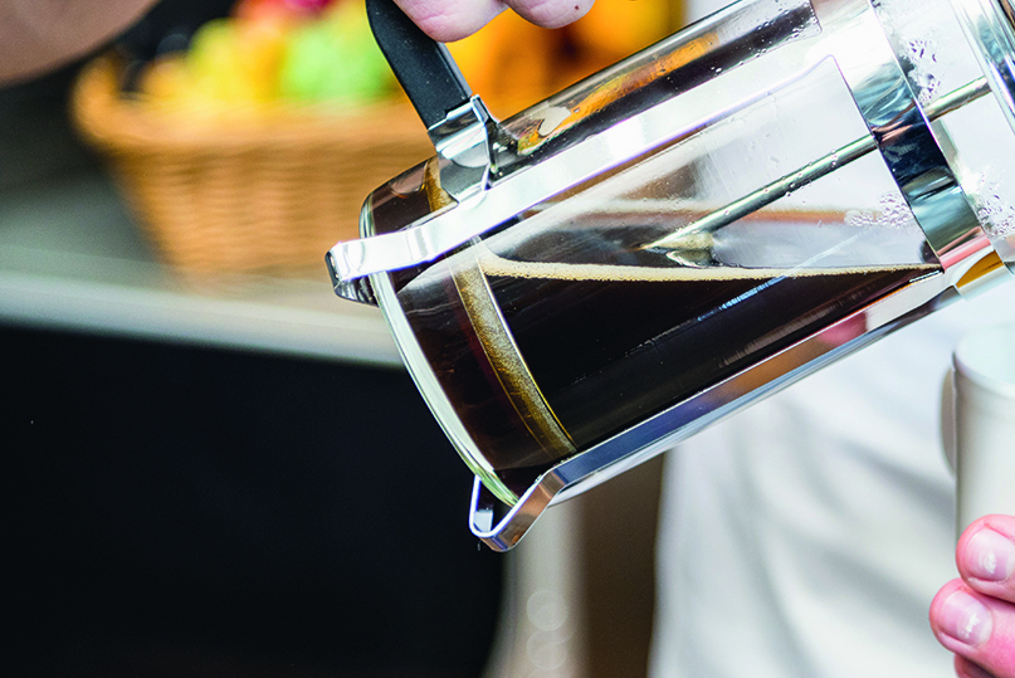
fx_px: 3075
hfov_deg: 18.4
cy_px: 226
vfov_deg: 12.6
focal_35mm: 109
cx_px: 968
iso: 320
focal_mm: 55
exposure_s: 1/100
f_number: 3.2
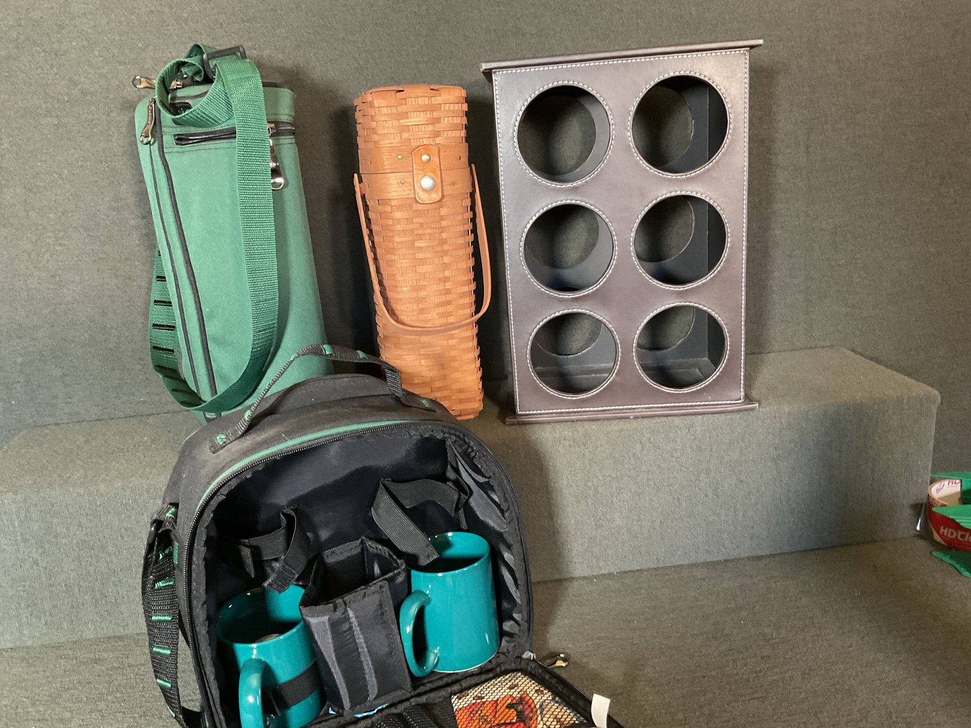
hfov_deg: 61.7
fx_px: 814
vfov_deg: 48.2
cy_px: 364
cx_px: 486
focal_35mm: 29
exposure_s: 1/33
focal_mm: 3
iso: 250
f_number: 1.8
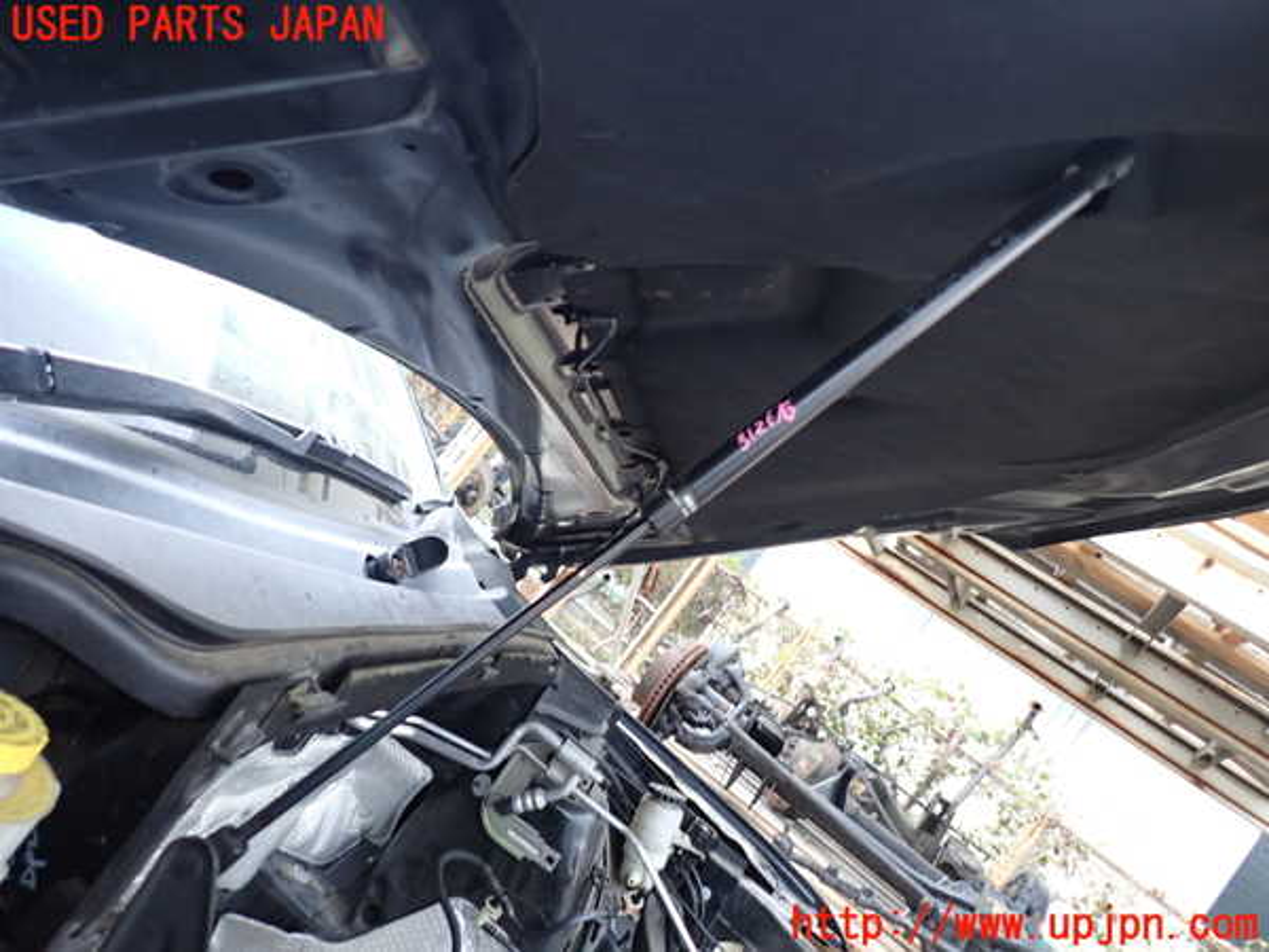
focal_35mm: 25
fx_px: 916
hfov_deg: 69.4
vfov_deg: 54.9
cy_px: 476
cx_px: 634
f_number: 2
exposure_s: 1/30
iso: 200
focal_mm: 4.5
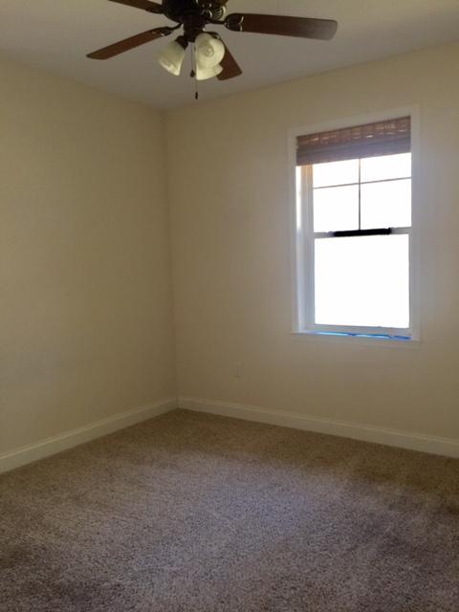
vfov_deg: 61.7
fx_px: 513
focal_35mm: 29
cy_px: 306
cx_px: 230
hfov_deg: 48.2
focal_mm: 4.15
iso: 32
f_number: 2.2
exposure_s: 1/15
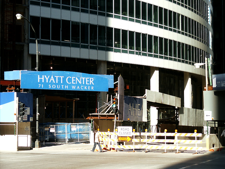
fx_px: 507
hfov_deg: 25.0
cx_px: 112
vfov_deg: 18.9
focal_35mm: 78
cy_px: 84
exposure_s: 1/250
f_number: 3.6
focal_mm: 15.54
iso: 64
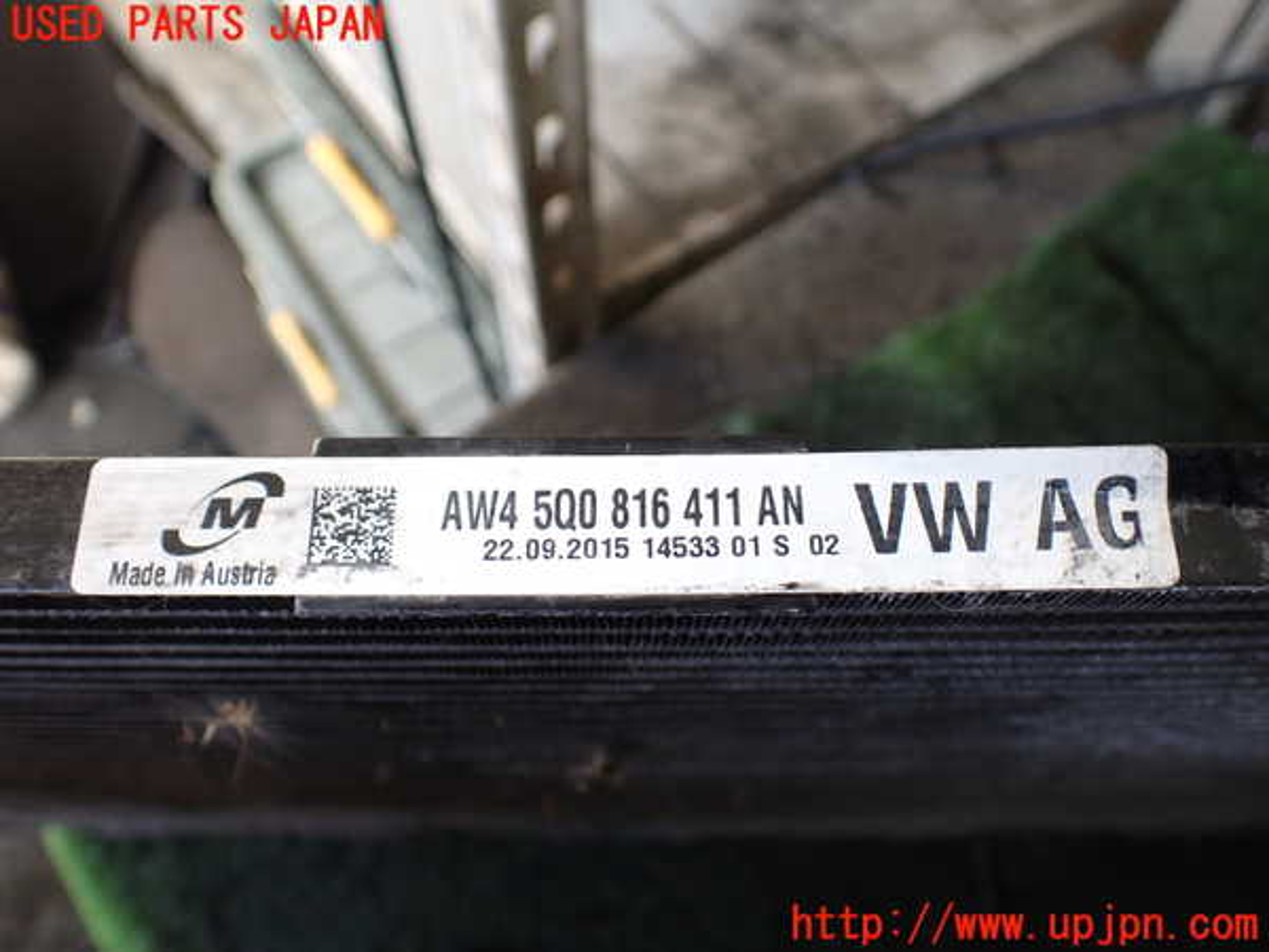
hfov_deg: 60.0
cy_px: 476
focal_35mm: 30
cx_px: 634
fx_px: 1100
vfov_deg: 46.8
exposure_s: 1/125
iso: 200
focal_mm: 5.4
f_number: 2.3
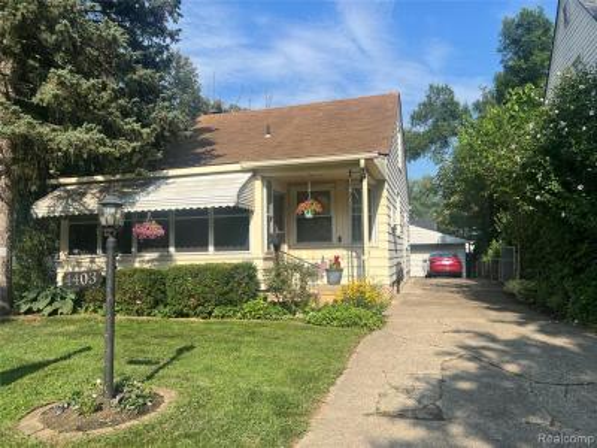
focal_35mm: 26
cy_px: 224
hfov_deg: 67.3
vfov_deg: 53.1
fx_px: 448
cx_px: 298
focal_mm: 5.7
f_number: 1.5
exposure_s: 1/3831
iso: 50
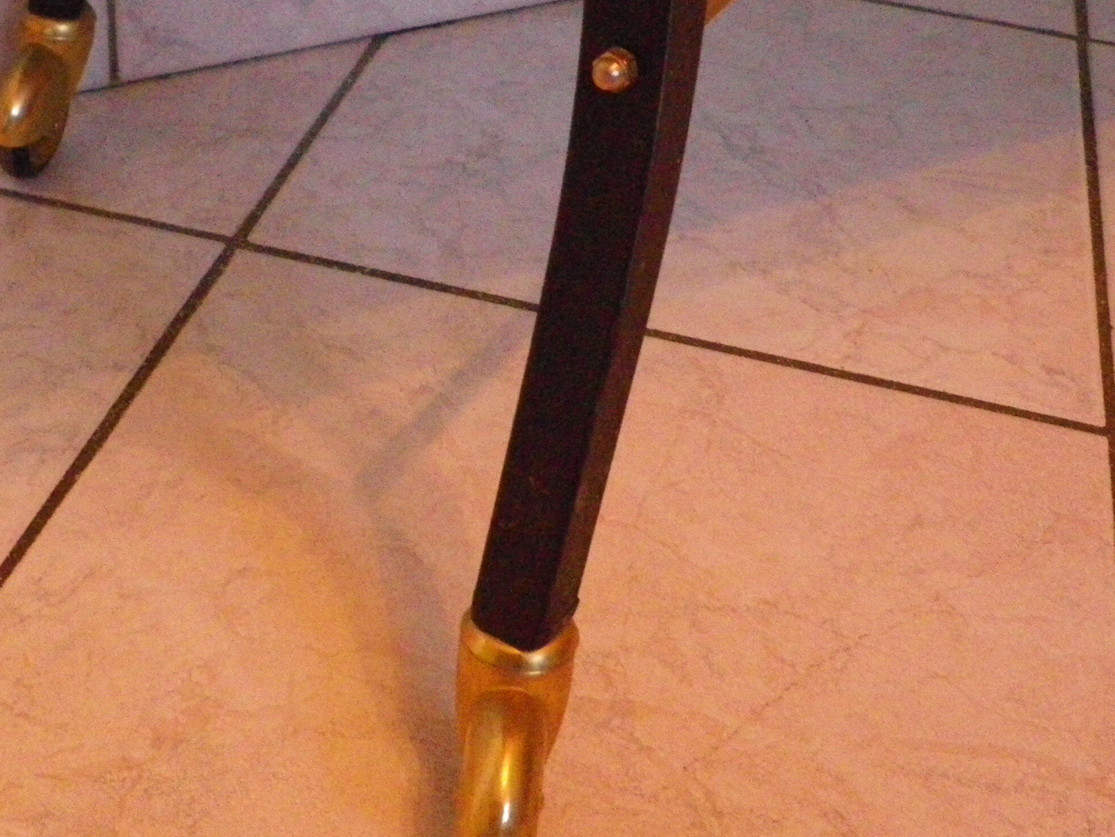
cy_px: 304
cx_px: 458
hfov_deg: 33.7
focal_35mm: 57
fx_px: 1836
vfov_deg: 25.6
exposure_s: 1/30
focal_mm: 4.9
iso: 800
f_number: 2.6
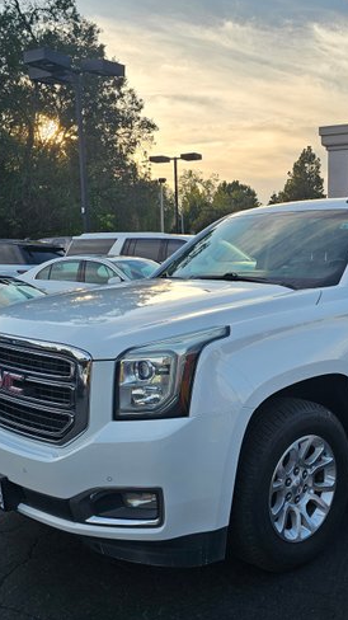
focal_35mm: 37
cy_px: 338
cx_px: 263
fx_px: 608
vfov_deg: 54.0
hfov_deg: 31.4
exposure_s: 1/303
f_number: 1.7
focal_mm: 6.3
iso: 10
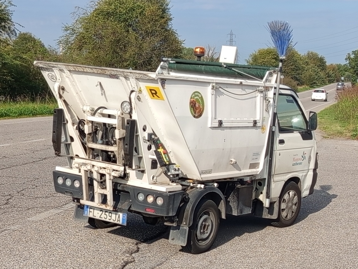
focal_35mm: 24
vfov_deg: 56.8
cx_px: 179
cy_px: 134
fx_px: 248
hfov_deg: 71.6
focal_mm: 5.24
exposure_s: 1/843
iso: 50
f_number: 1.7
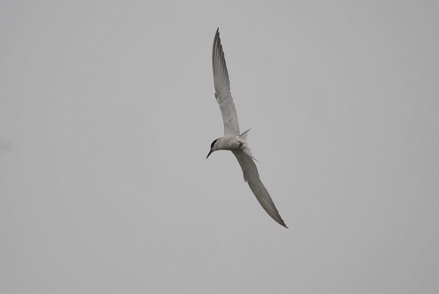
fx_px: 3661
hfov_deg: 6.9
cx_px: 220
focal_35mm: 300
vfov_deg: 4.6
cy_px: 147
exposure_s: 1/2500
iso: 400
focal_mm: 300
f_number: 5.6
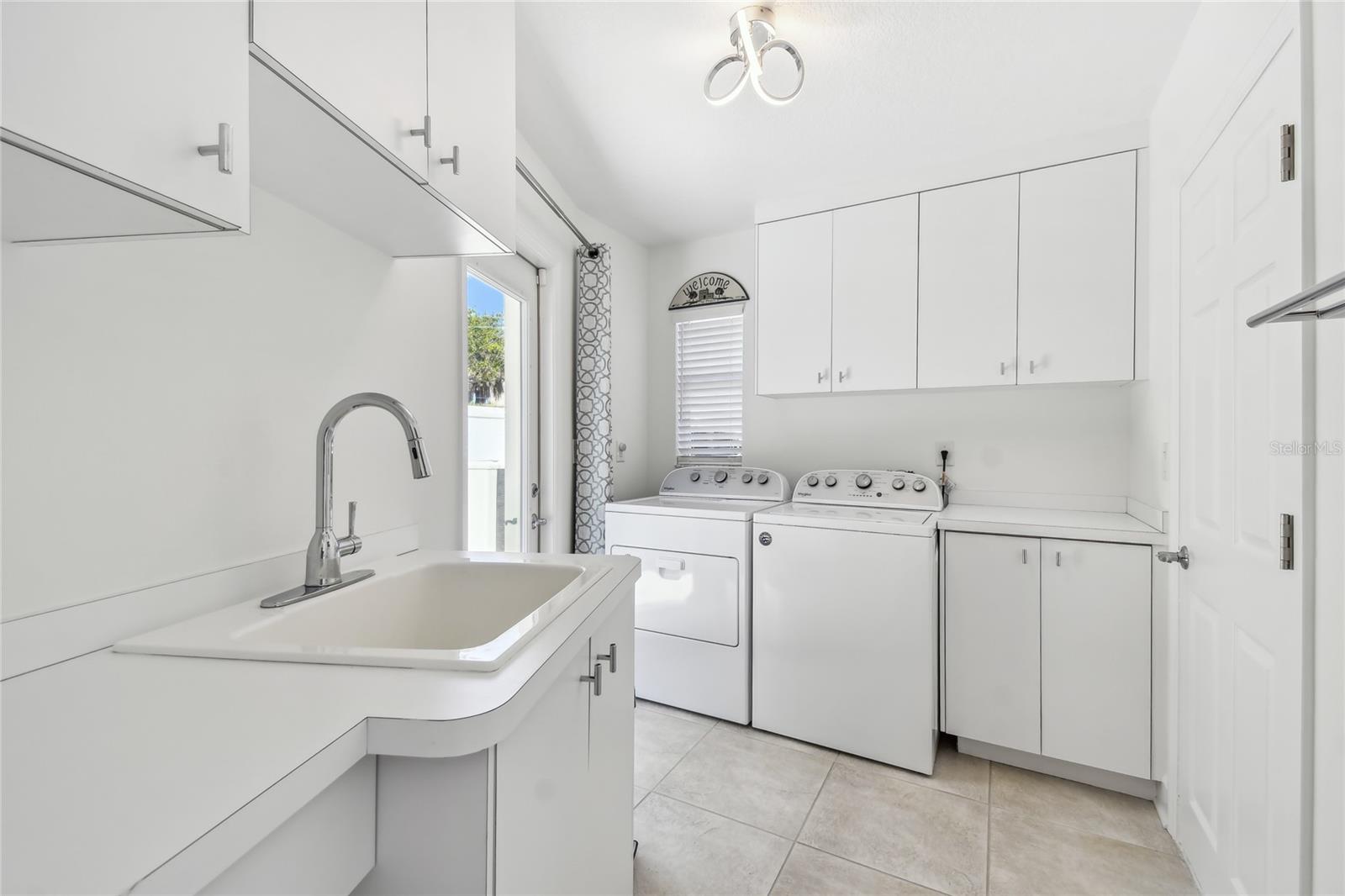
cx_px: 672
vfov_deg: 77.3
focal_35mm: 15
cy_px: 448
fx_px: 560
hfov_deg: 100.4
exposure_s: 1/60
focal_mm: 10
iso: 100
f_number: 7.1
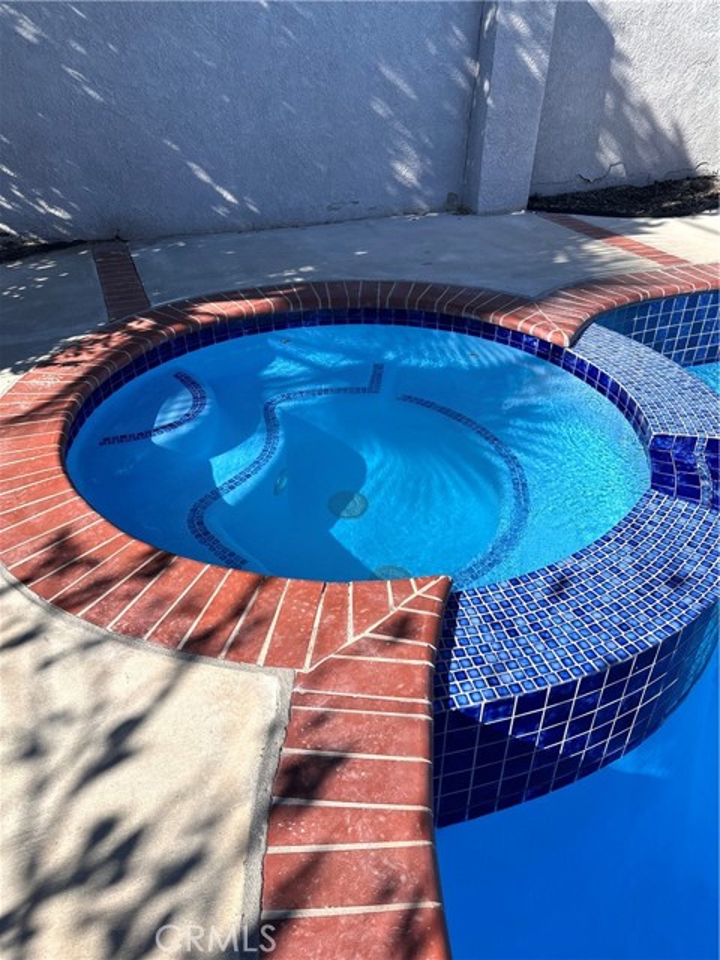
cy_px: 480
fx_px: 666
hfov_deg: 56.8
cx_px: 360
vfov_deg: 71.6
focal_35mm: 24
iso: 80
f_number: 1.78
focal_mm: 6.86
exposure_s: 1/2660
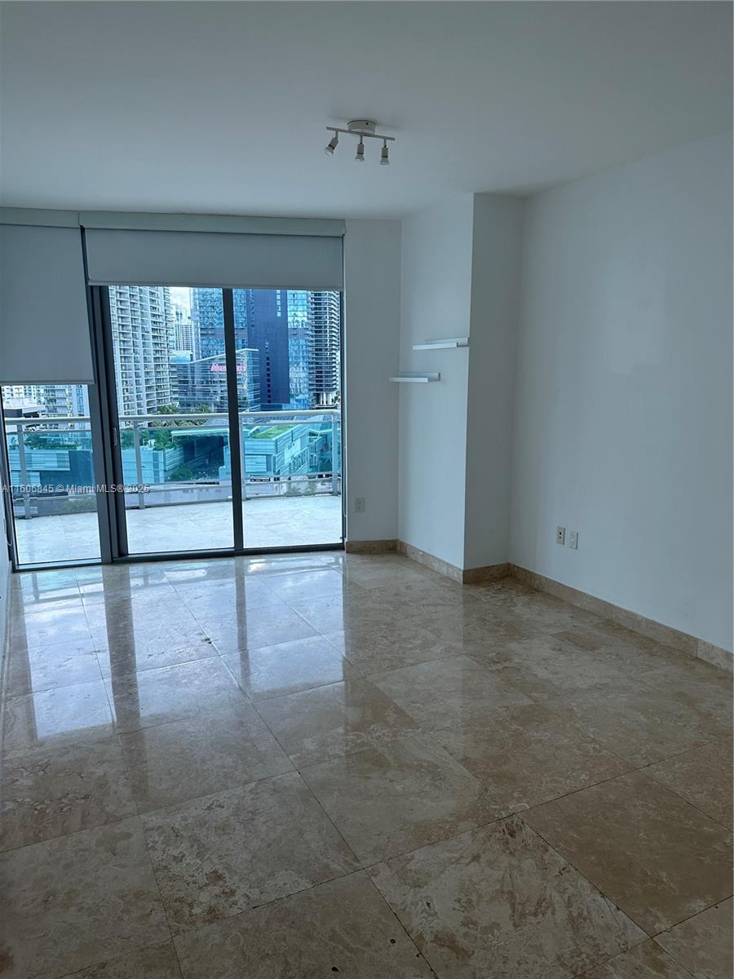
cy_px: 490
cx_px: 367
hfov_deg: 56.8
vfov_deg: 71.6
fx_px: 679
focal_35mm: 24
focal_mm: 6.86
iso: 80
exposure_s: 1/221
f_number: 1.78
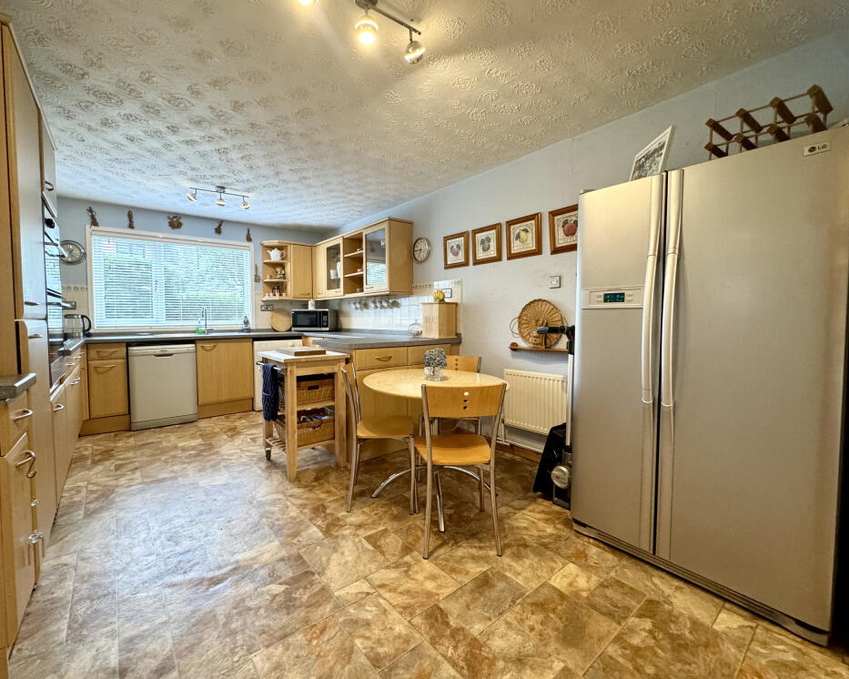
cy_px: 331
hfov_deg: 96.7
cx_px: 400
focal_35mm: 15
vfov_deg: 84.0
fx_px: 377
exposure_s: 1/50
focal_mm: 2.22
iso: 320
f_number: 2.2
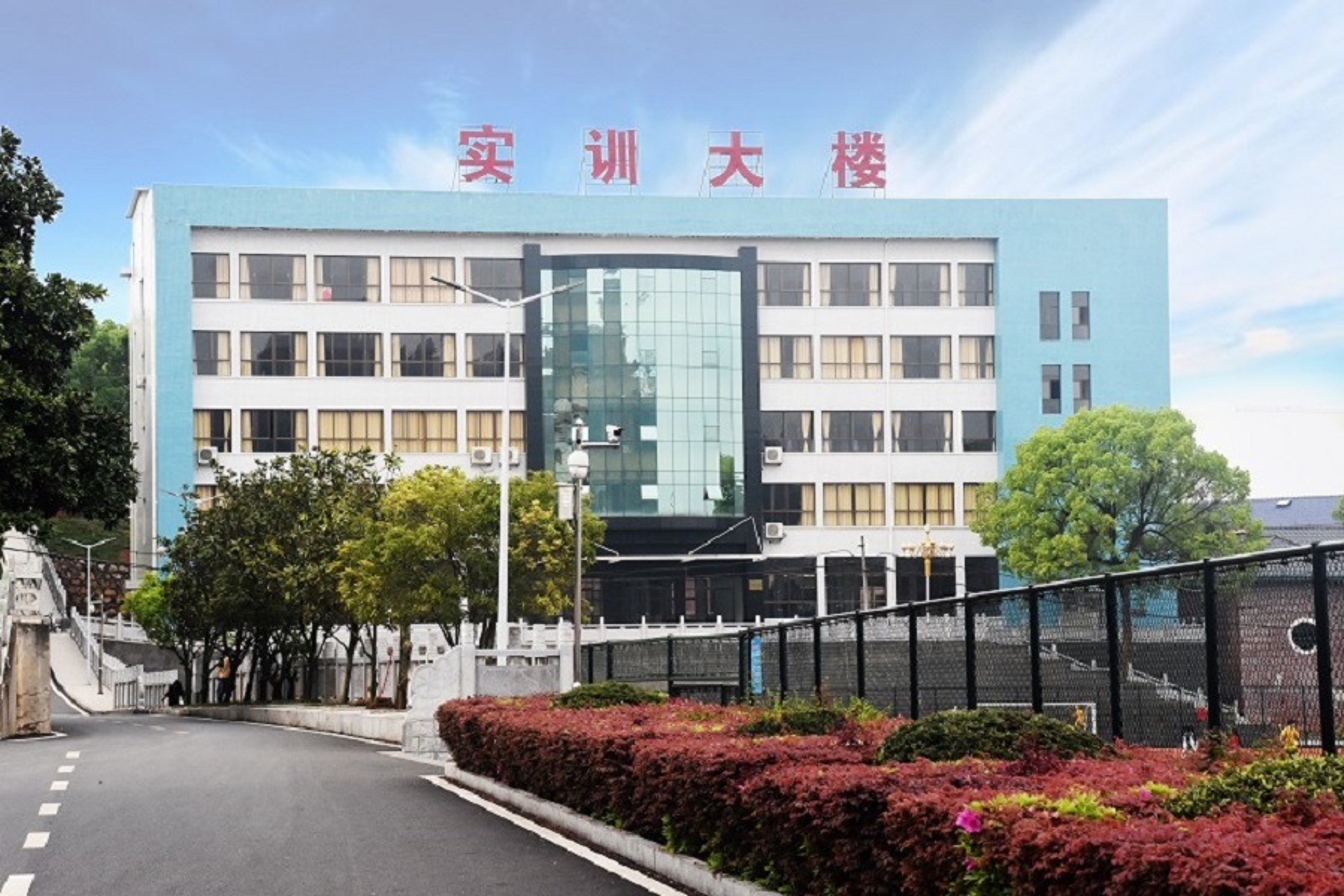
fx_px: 3472
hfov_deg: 21.9
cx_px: 672
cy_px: 448
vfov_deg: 14.7
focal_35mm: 93
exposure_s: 1/800
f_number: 7.1
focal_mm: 62
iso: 800
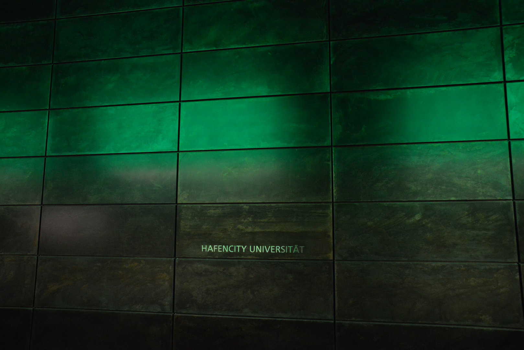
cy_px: 175
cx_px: 262
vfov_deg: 41.1
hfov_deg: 58.7
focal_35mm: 32
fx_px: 466
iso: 4000
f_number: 9
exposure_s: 1/50
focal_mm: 32
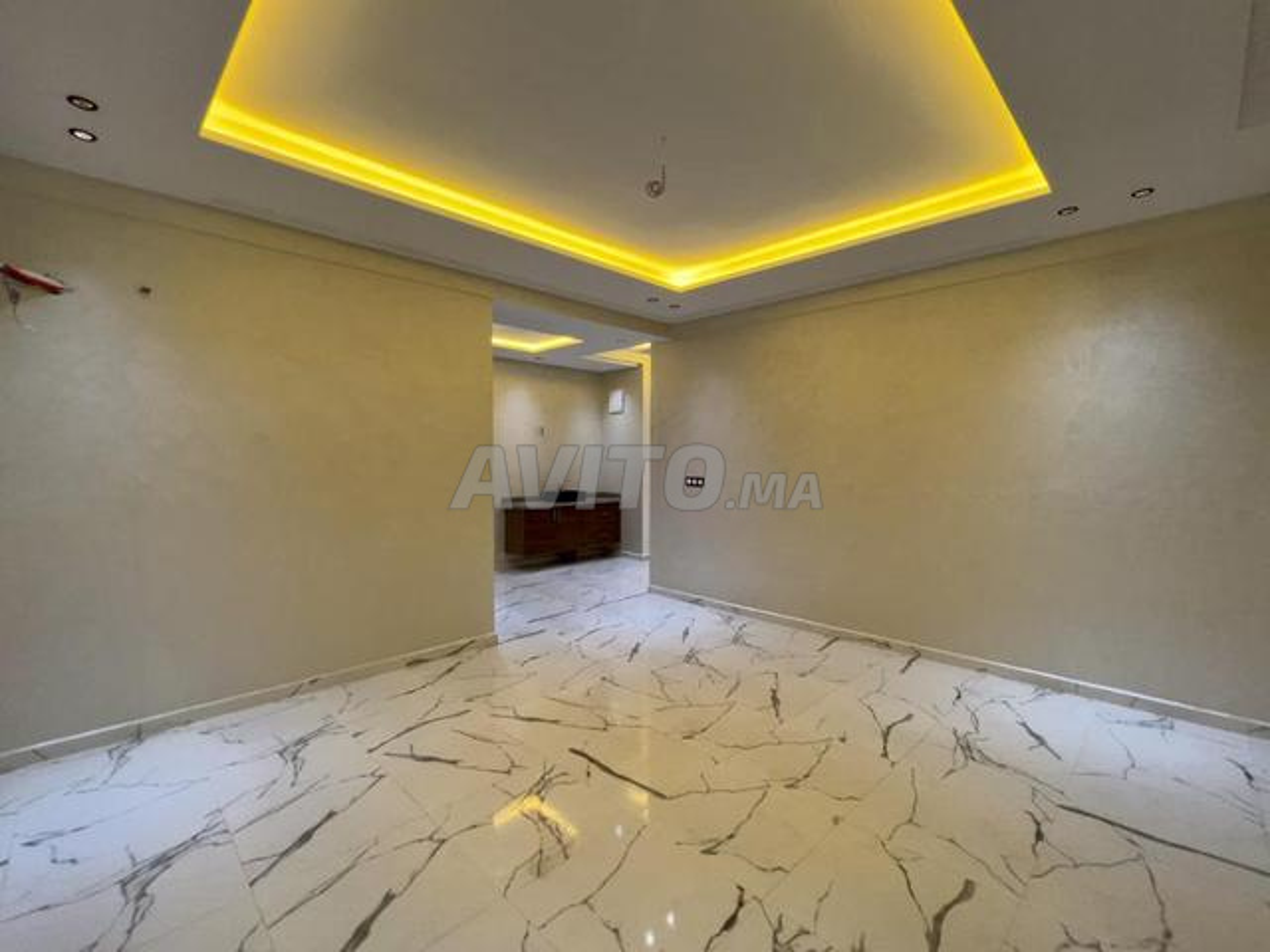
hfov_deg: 106.2
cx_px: 635
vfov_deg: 89.9
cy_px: 476
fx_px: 477
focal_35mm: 13
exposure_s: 1/100
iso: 125
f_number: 1.8
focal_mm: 1.57
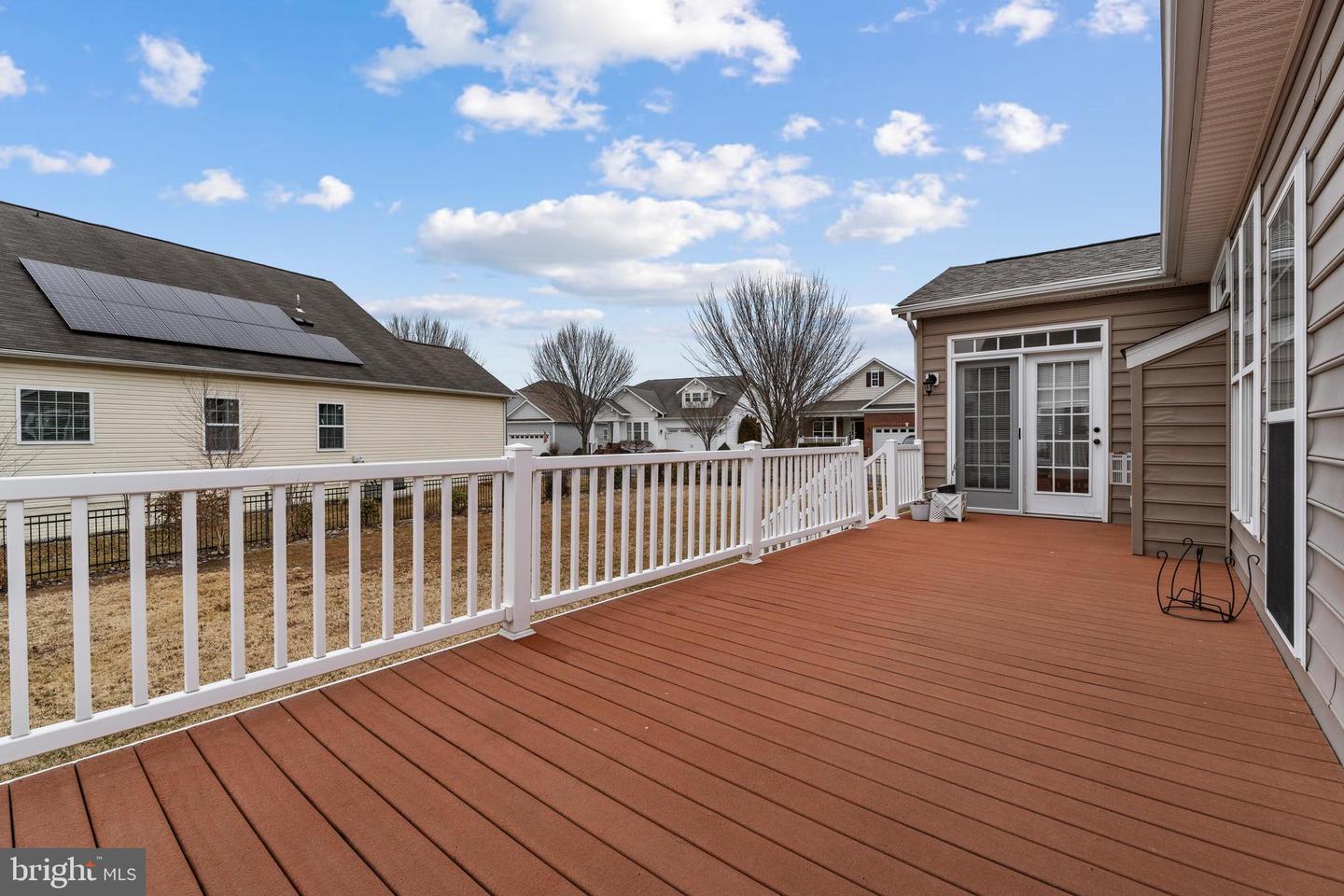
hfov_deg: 97.6
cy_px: 448
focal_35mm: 16
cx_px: 672
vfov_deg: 74.6
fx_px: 588
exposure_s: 1/640
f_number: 6.3
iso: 200
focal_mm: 10.5
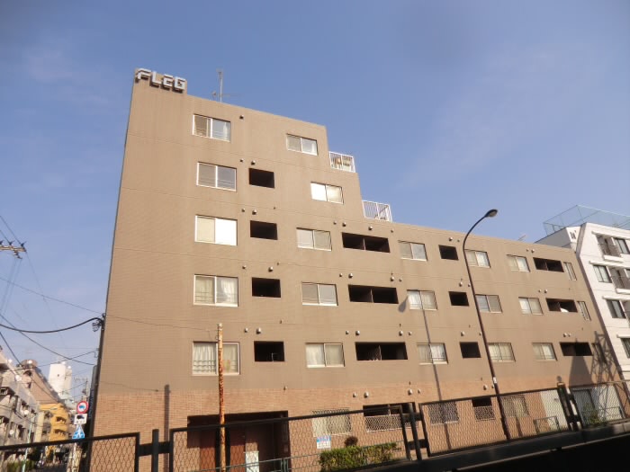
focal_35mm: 24
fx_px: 437
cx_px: 315
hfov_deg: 71.6
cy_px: 236
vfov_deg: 56.8
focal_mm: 4.3
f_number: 3.2
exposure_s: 1/1000
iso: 64
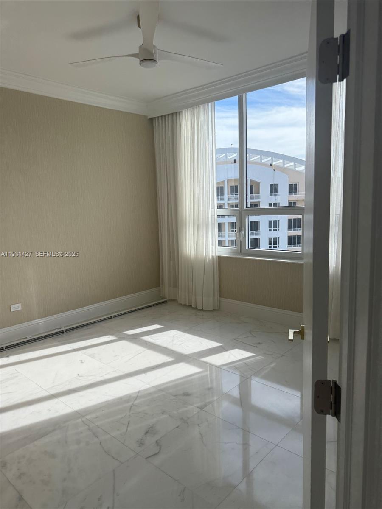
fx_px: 353
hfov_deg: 56.8
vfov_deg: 71.6
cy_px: 254
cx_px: 191
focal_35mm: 24
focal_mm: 6.76
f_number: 1.78
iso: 80
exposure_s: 1/1271
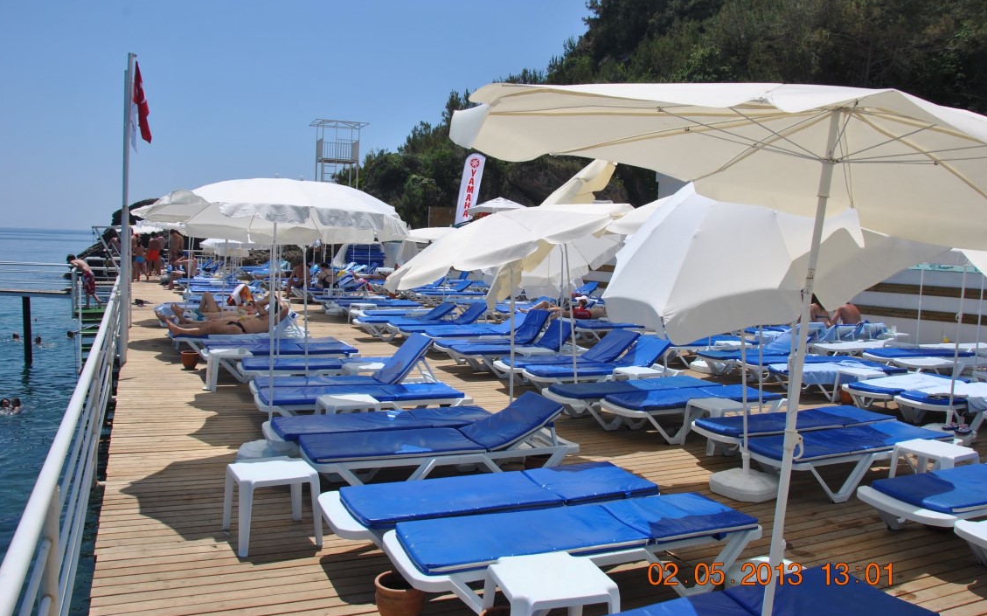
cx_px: 490
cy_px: 289
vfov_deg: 44.5
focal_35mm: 28
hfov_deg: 66.5
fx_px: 753
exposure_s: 1/400
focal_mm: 18
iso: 100
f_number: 10
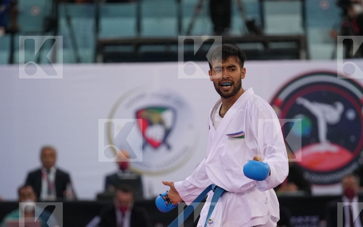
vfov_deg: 3.7
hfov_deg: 5.9
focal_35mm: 356
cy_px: 140
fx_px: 3522
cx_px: 200
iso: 2000
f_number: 2.8
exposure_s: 1/1000
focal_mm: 200
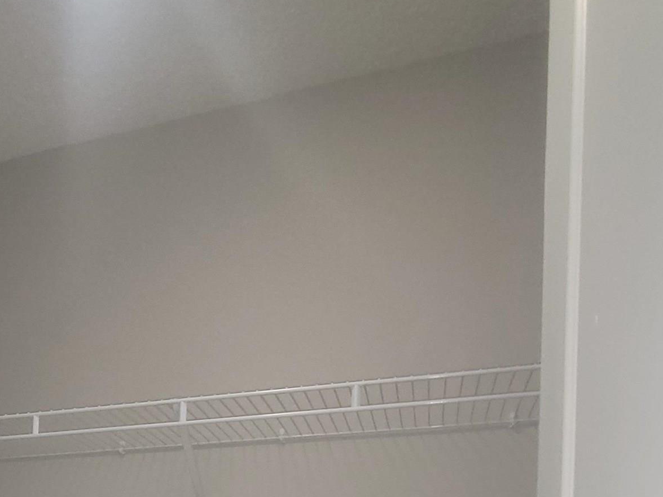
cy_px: 634
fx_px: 651
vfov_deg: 32.4
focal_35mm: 34
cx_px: 166
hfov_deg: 51.7
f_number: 2.2
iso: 160
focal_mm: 2.2
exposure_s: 1/60
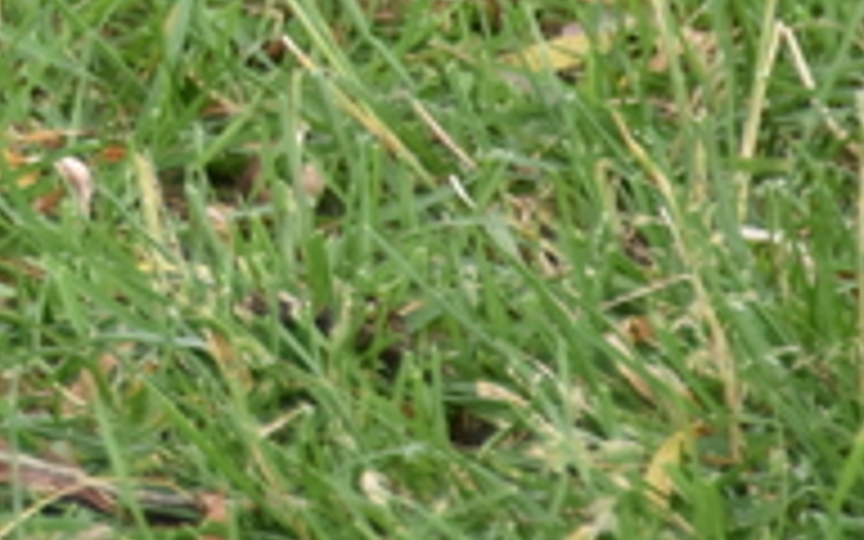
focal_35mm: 2039
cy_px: -922
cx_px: -1728
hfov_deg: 1.0
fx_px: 48012
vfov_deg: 0.6
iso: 800
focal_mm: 300
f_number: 5.6
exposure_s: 1/640
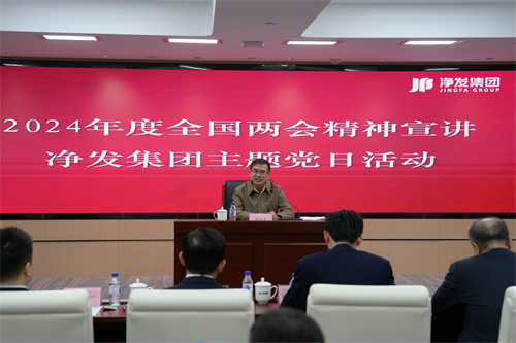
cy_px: 172
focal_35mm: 62
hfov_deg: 32.4
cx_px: 258
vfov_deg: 21.9
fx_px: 888
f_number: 4
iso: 640
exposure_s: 1/160
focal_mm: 62
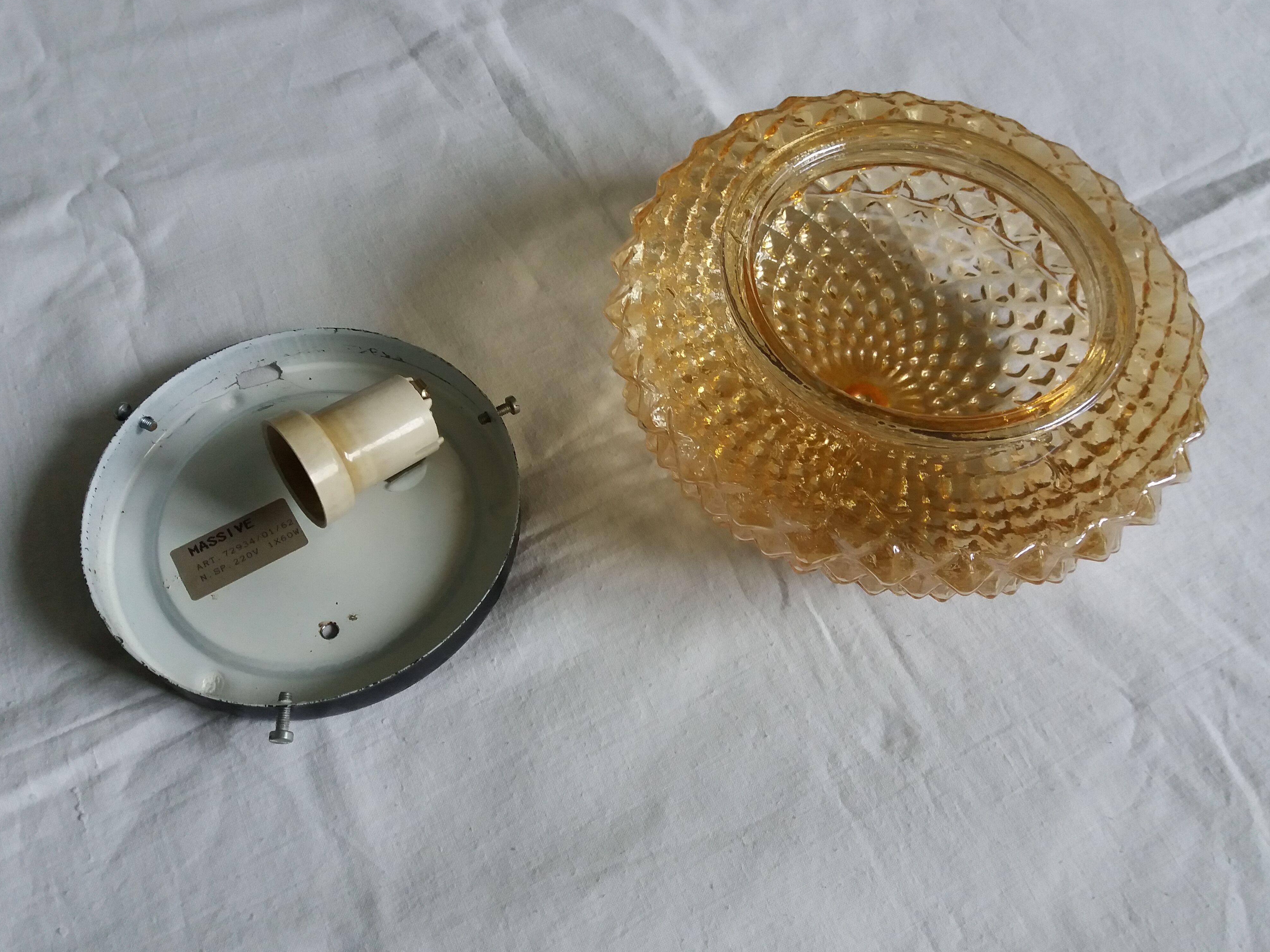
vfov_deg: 48.2
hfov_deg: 61.7
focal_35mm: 29
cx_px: 634
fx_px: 1064
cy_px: 463
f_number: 1.9
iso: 160
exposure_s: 1/25
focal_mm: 3.7
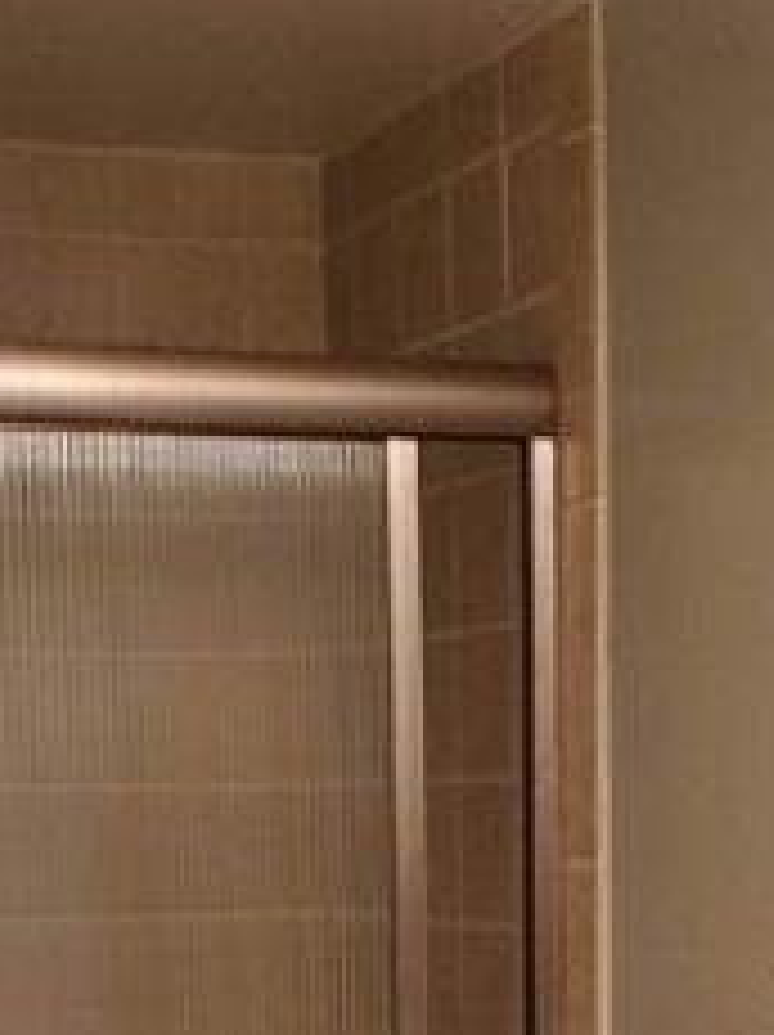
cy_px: 1289
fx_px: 2927
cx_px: 522
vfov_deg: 18.8
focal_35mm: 98
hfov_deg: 15.0
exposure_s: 1/60
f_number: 2.4
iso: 200
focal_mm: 4.3
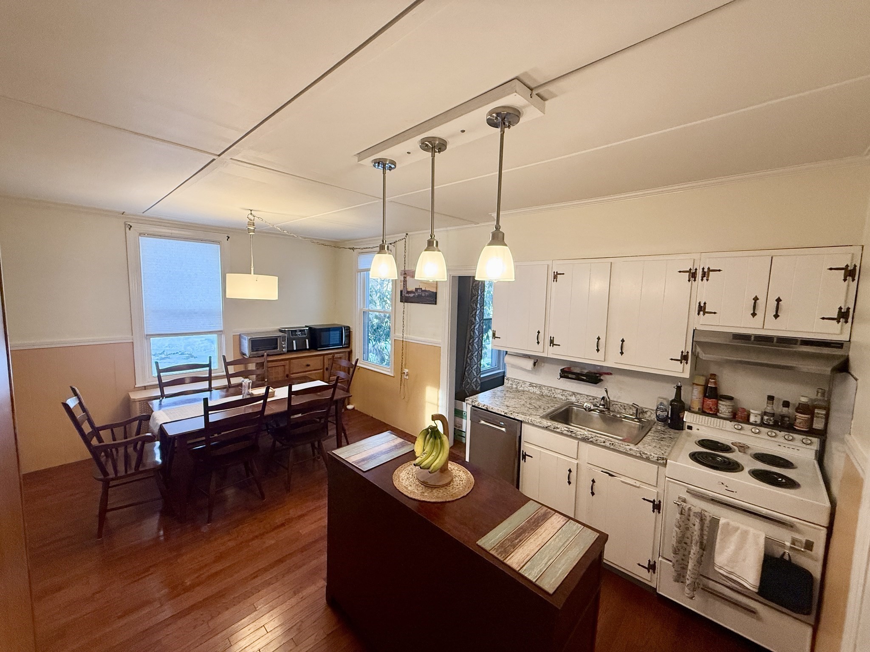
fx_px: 352
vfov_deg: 85.7
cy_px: 326
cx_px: 435
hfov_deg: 102.1
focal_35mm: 14
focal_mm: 2.22
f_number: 2.2
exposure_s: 1/120
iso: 320
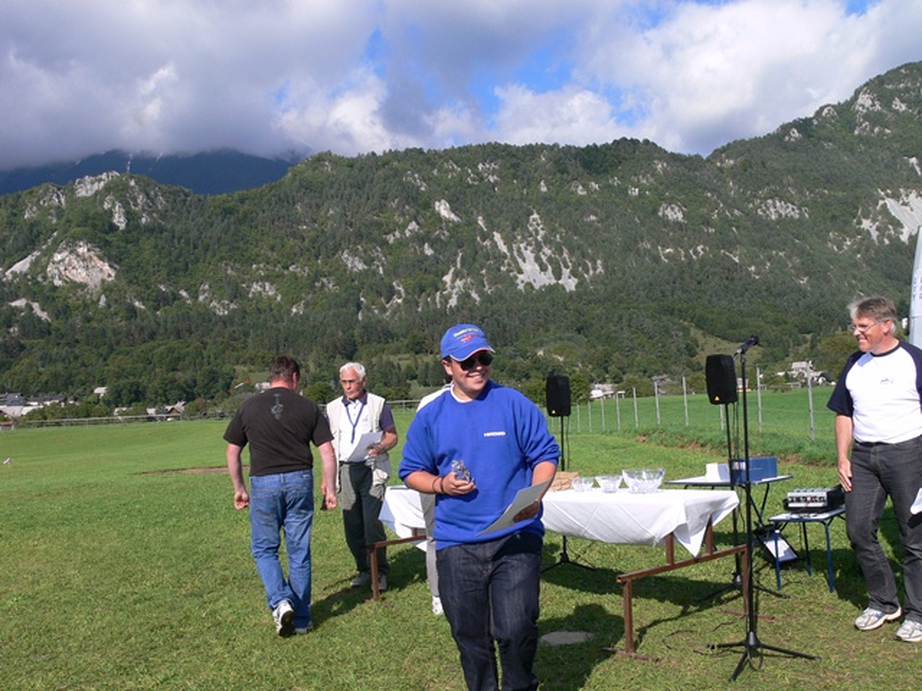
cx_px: 461
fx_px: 932
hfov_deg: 52.6
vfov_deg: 40.7
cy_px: 346
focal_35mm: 35
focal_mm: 7.4
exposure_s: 1/320
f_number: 5.6
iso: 80
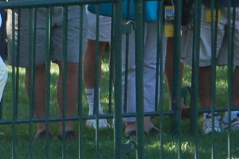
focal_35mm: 845
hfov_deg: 2.4
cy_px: 285
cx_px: -161
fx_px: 5603
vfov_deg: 1.6
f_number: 4.8
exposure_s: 1/500
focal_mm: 105
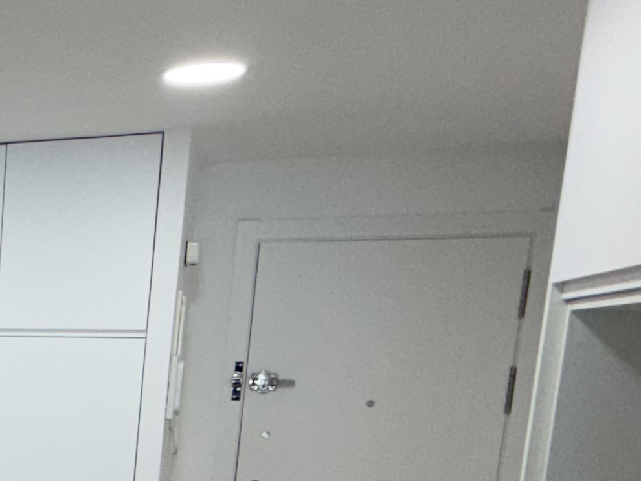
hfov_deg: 26.1
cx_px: -287
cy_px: 517
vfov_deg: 24.1
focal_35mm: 57
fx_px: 1056
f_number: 2.2
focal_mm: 2.22
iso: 100
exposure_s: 1/100
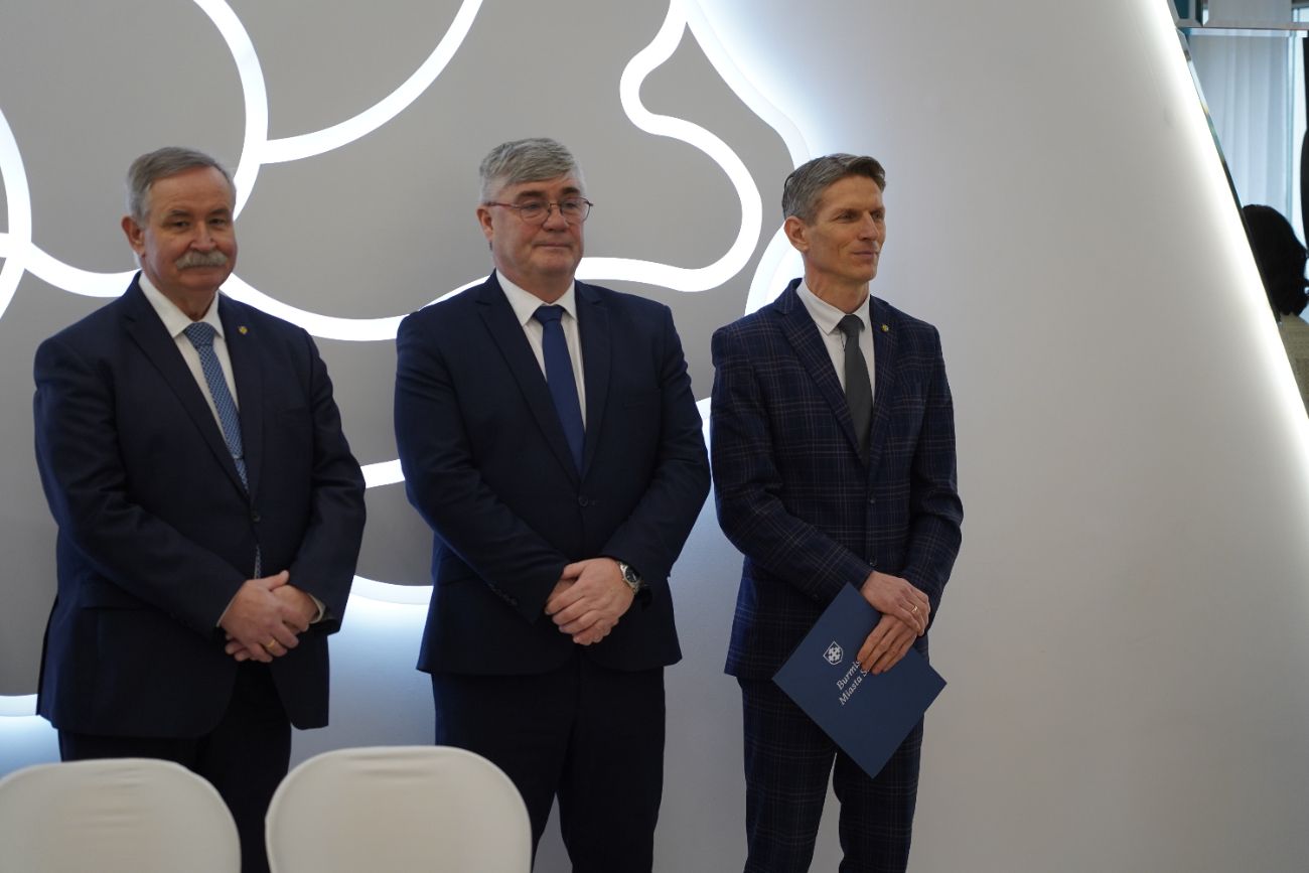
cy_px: 436
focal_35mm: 105
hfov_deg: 19.5
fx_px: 3818
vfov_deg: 13.0
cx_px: 654
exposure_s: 1/125
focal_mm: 105
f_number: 4
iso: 1000
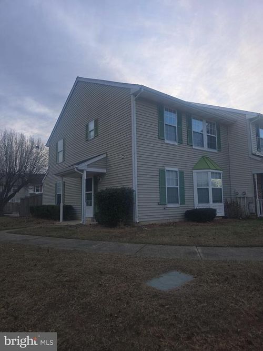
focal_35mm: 23
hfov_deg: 58.9
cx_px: 132
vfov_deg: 73.9
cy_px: 176
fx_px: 233
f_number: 1.7
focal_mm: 6.3
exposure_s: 1/120
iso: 20
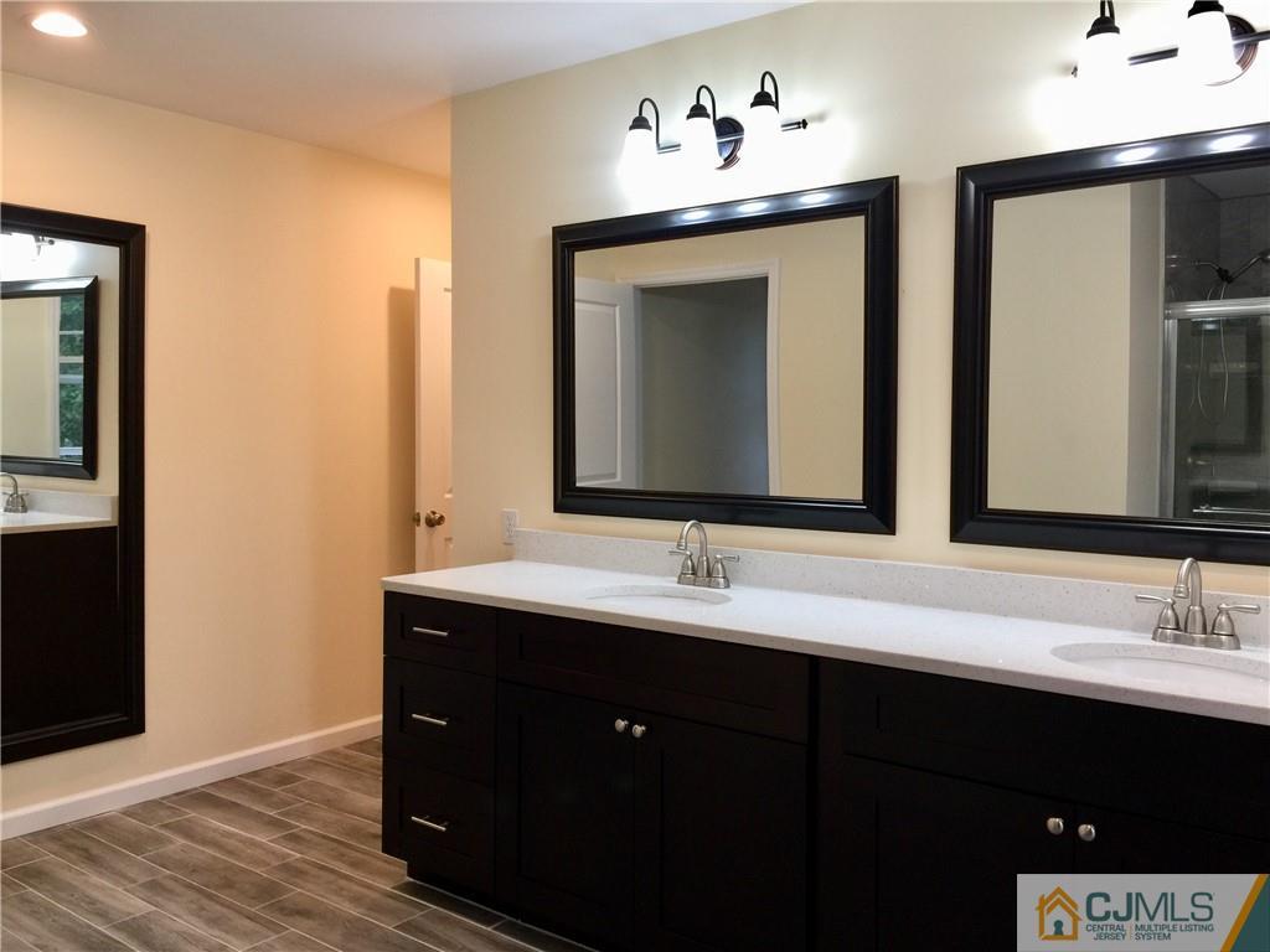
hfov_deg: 61.7
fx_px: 1064
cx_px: 635
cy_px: 476
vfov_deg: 48.2
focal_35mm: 29
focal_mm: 4.15
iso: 40
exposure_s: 1/30
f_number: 2.2
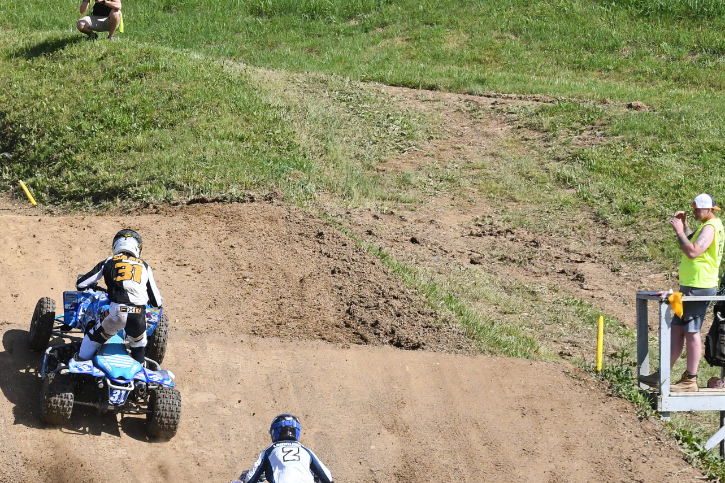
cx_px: 134
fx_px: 8477
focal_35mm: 421
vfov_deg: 3.3
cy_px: 412
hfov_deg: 4.9
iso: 800
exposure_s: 1/2000
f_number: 8
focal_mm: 150
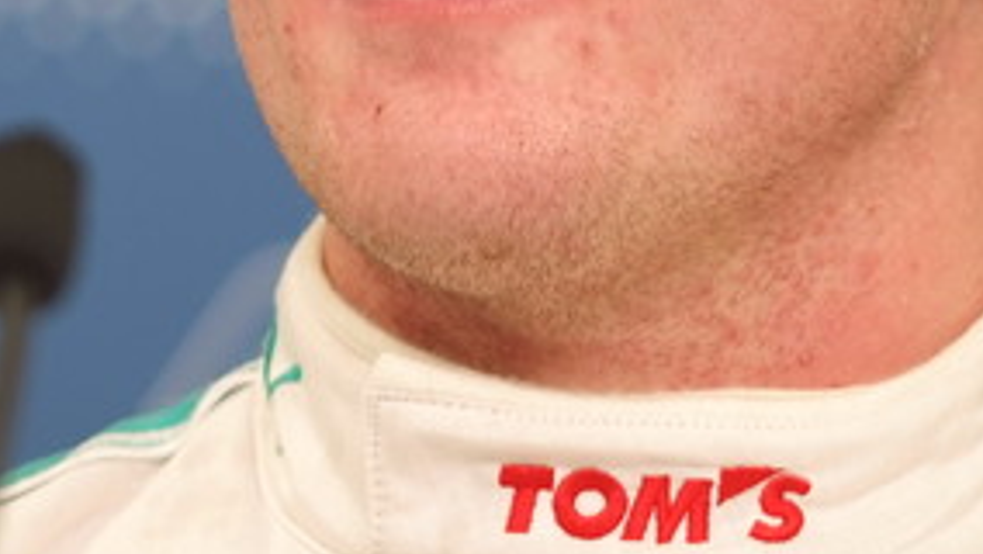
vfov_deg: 1.7
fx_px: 18696
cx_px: 298
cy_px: -97
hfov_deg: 3.0
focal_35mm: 717
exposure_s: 1/125
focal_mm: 180
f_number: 2.8
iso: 400
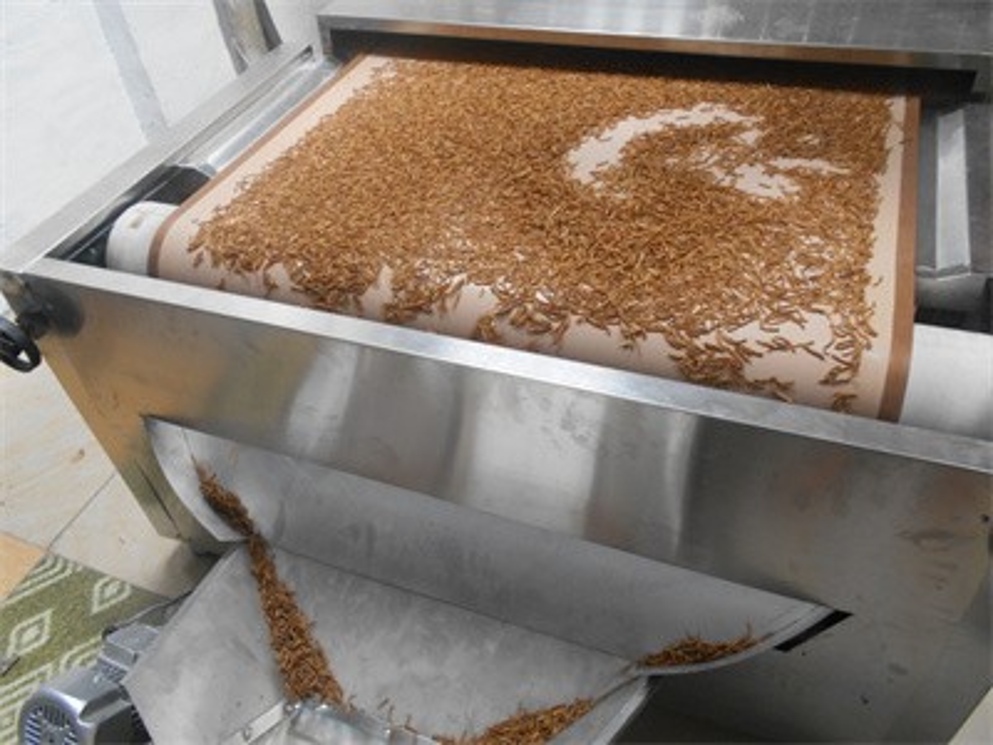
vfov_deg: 53.1
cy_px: 372
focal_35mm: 26
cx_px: 496
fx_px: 746
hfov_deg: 67.3
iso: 250
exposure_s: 1/30
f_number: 3.2
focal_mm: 4.6
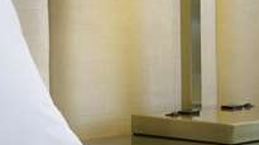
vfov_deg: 5.1
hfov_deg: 8.9
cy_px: -60
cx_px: 394
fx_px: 1620
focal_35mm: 236
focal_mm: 45
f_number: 10
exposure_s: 1/50
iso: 800
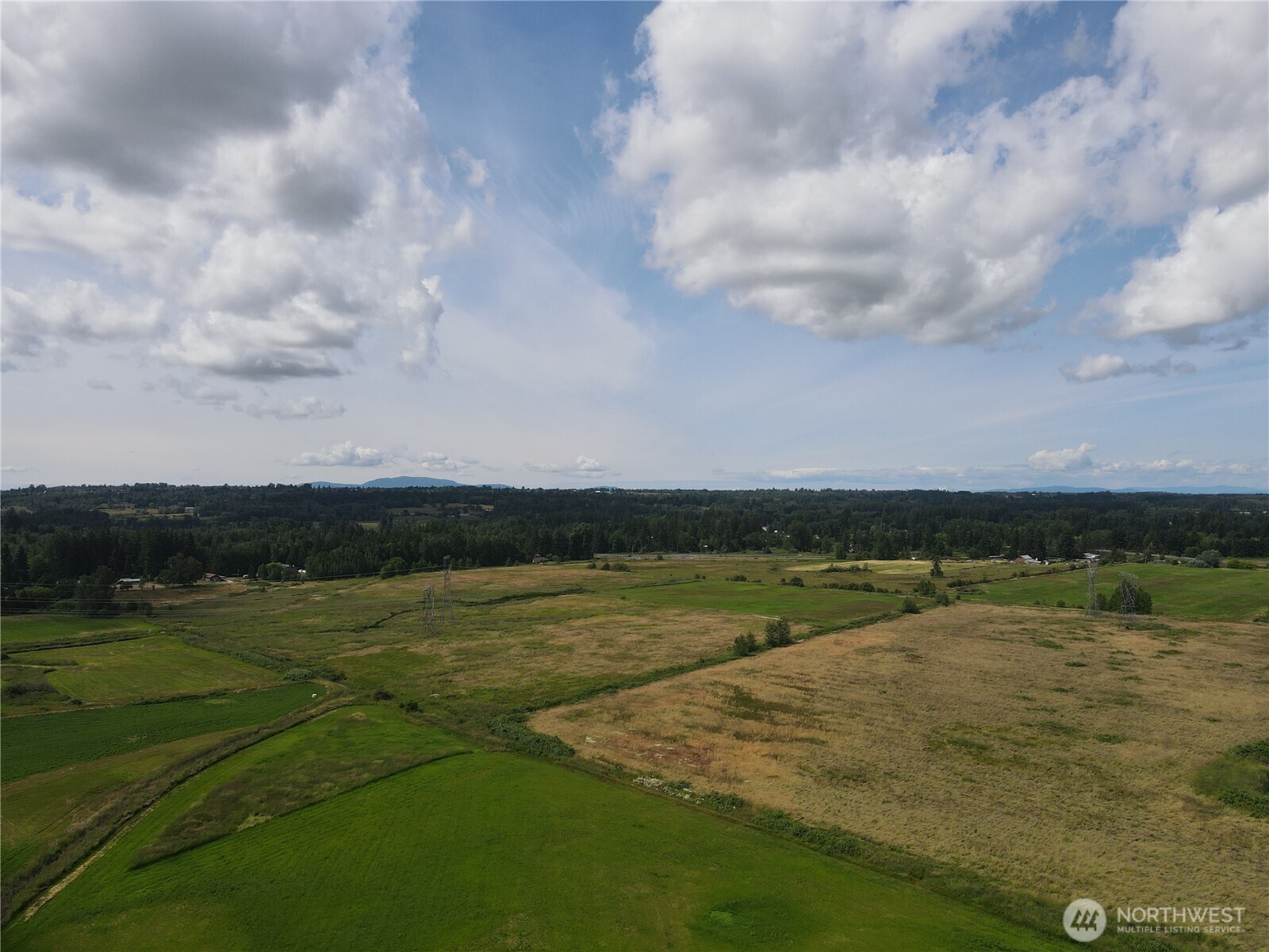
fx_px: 880
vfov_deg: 56.8
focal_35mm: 24
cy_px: 476
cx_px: 634
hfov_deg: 71.6
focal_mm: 4.5
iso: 100
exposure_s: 1/1250
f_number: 2.8
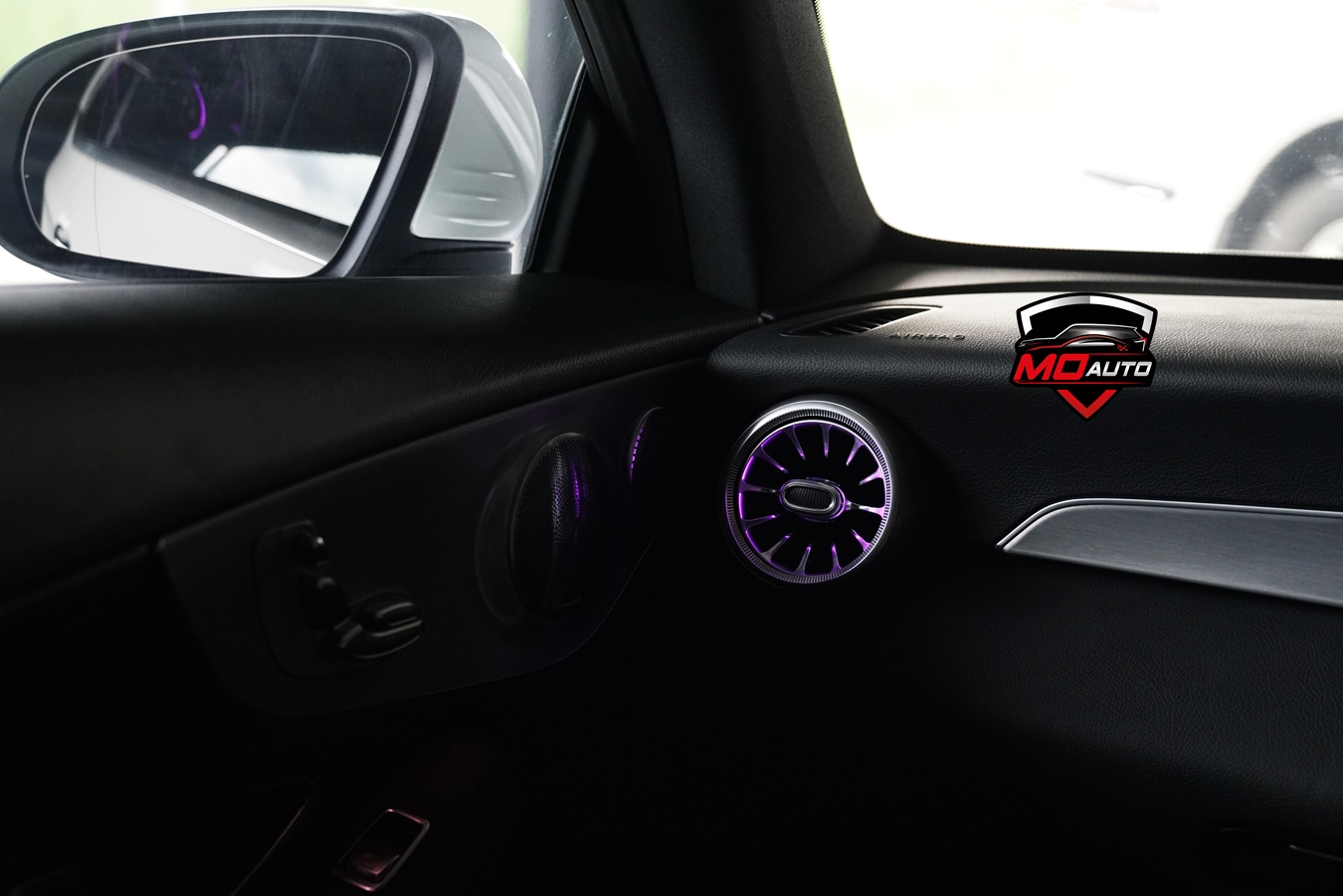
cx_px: 723
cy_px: 456
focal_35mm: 70
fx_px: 2612
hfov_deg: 28.8
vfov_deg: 19.5
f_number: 4
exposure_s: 1/160
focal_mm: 63
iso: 4000
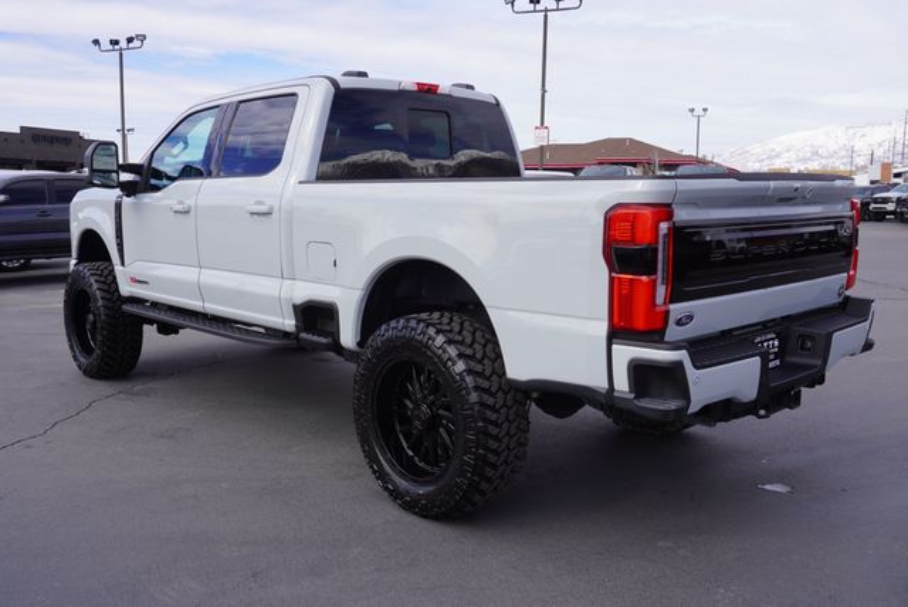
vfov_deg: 40.0
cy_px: 304
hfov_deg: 57.2
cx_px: 454
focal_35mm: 33
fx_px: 833
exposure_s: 1/125
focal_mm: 22
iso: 100
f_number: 10
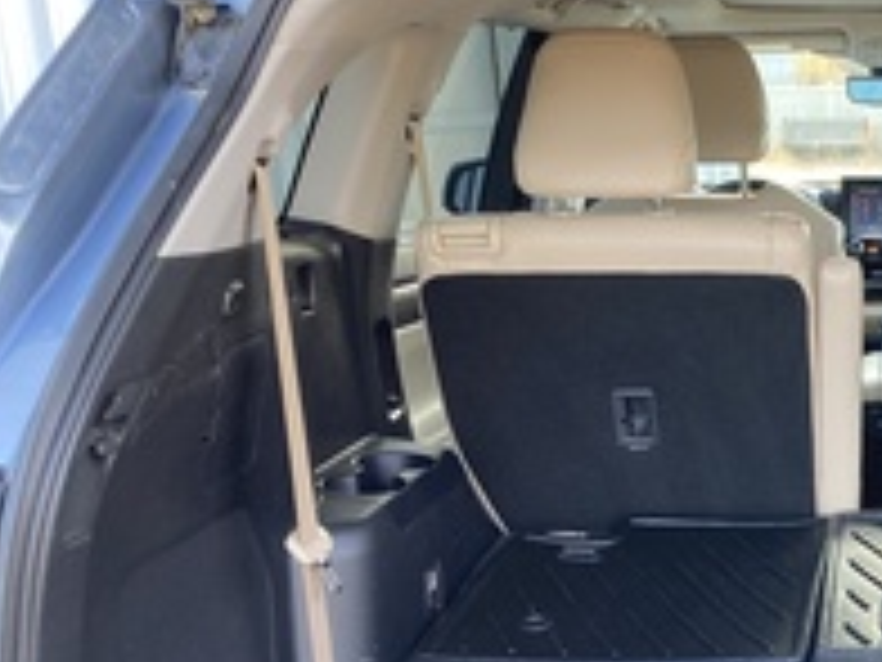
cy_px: 556
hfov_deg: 29.5
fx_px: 1529
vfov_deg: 23.9
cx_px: 927
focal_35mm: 60
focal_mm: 3.99
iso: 80
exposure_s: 1/75
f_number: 1.8
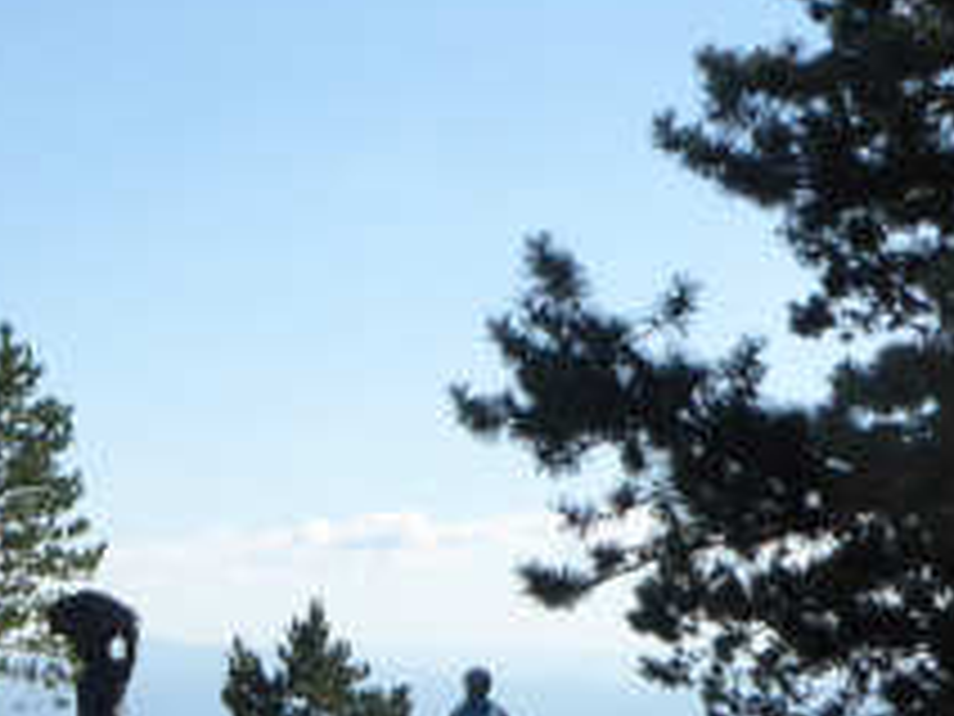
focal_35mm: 102
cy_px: 376
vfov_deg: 14.5
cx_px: 266
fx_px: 2811
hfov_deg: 19.2
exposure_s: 1/1000
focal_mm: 4.3
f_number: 3.3
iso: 80
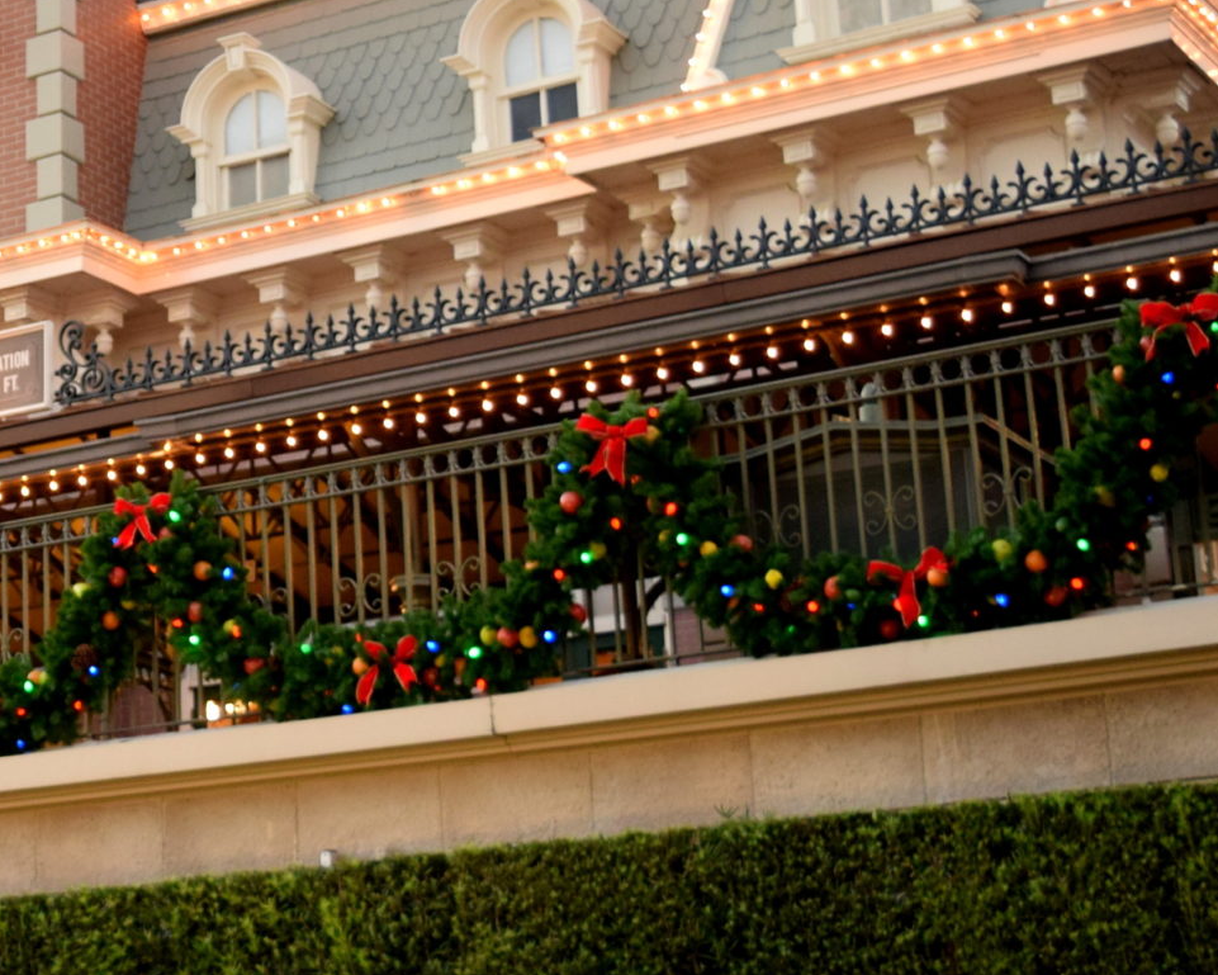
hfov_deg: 20.0
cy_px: 337
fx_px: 3245
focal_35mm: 90
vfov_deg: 17.0
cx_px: -233
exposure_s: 1/40
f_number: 4
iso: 800
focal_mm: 24
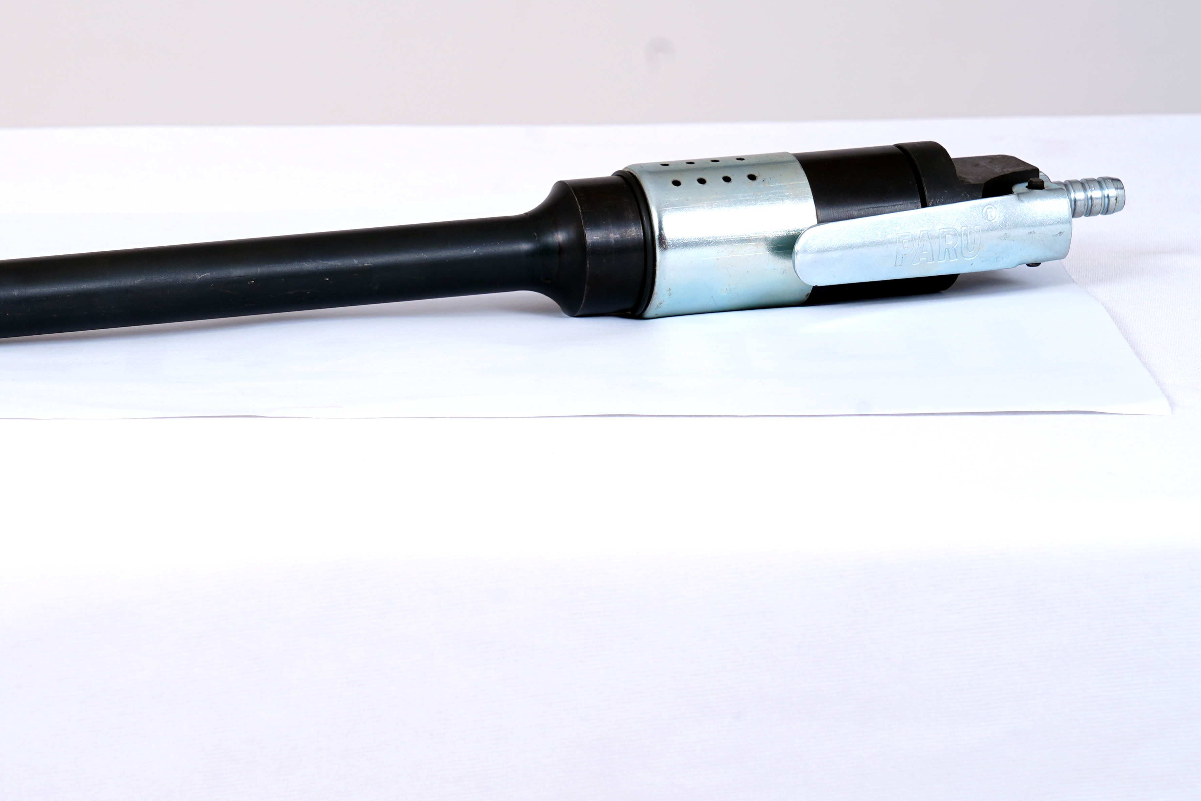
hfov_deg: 16.6
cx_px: 371
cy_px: 250
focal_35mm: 123
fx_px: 4103
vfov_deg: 11.1
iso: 200
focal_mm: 73
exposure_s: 1/160
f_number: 13
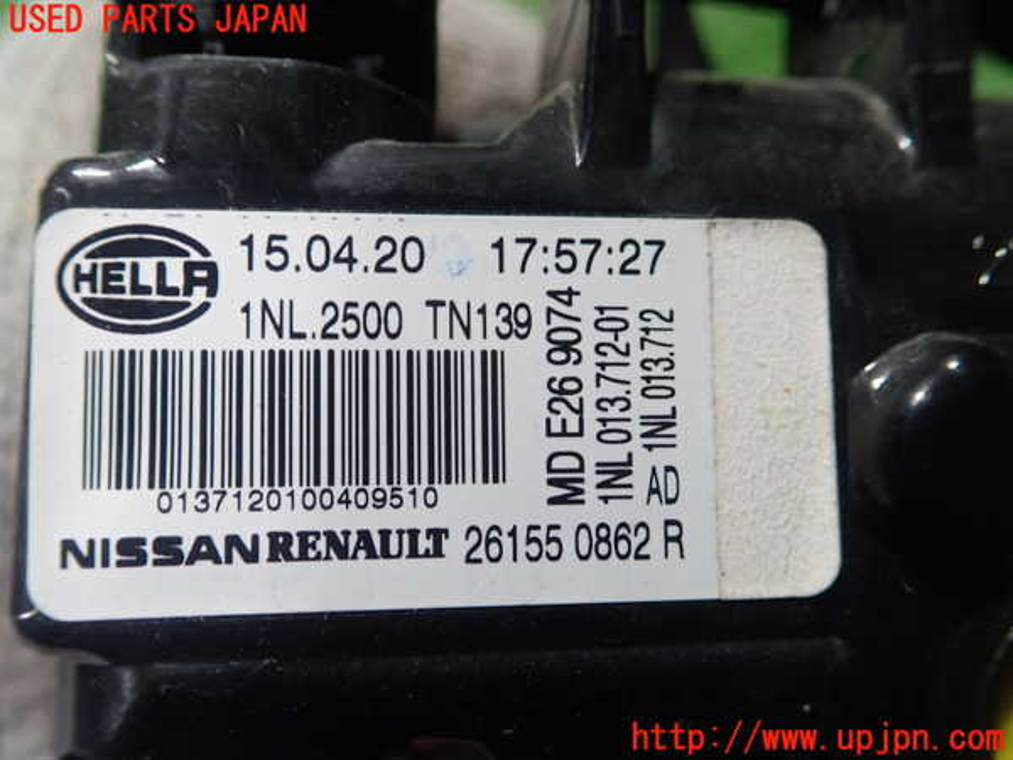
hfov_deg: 60.0
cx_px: 506
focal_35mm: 30
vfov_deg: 46.8
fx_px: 878
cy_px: 380
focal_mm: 5.5
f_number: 2.3
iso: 320
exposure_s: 1/125
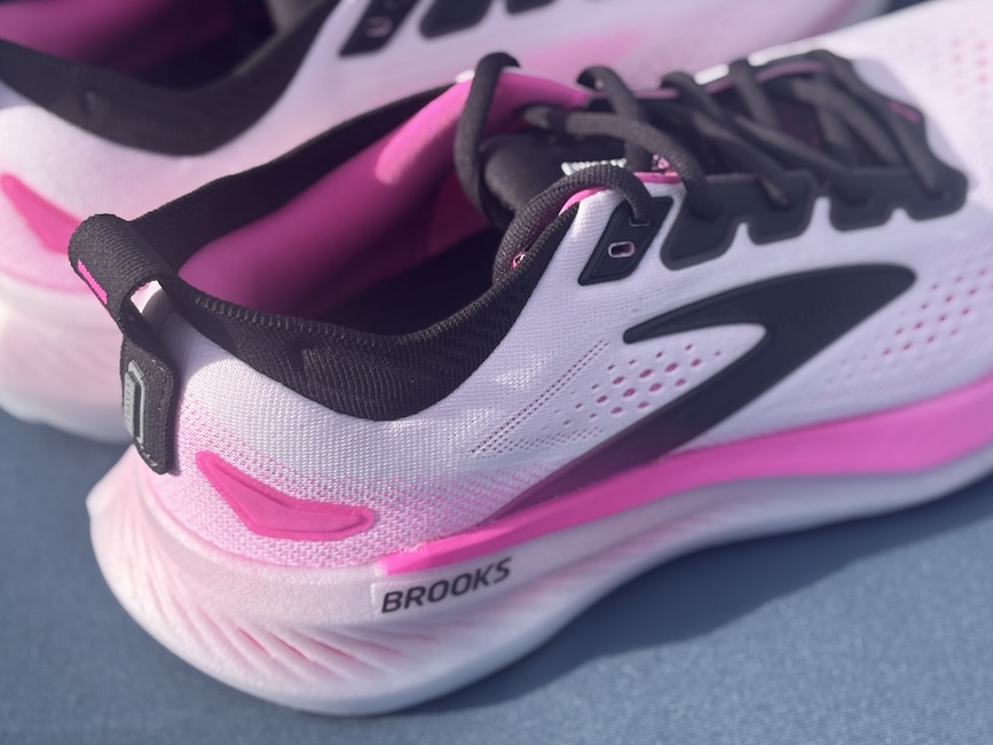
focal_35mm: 72
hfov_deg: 27.0
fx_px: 2065
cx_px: 531
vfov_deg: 20.4
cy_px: 244
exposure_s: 1/2151
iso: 40
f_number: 1.6
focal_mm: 5.96
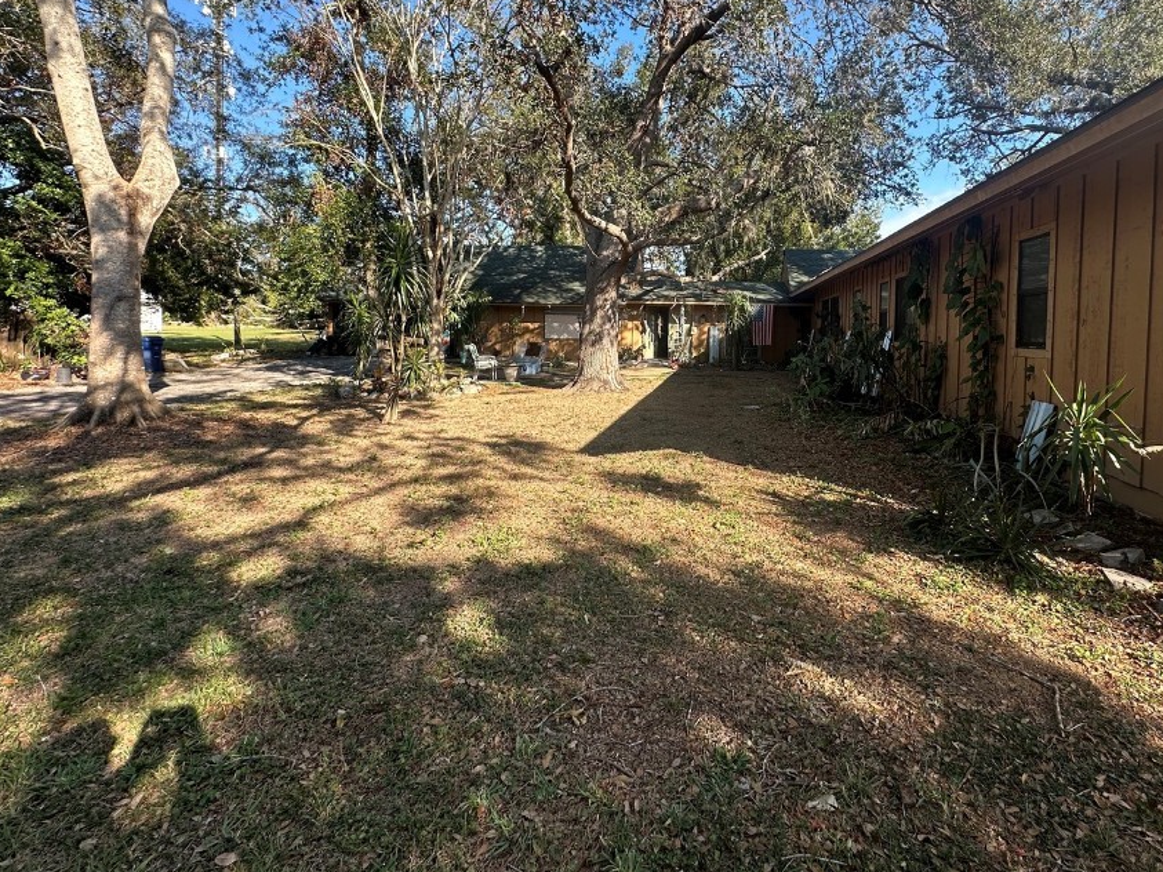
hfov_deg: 90.2
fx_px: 571
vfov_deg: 73.9
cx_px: 682
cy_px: 349
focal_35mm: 17
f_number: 2.2
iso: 40
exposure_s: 1/341
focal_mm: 2.22
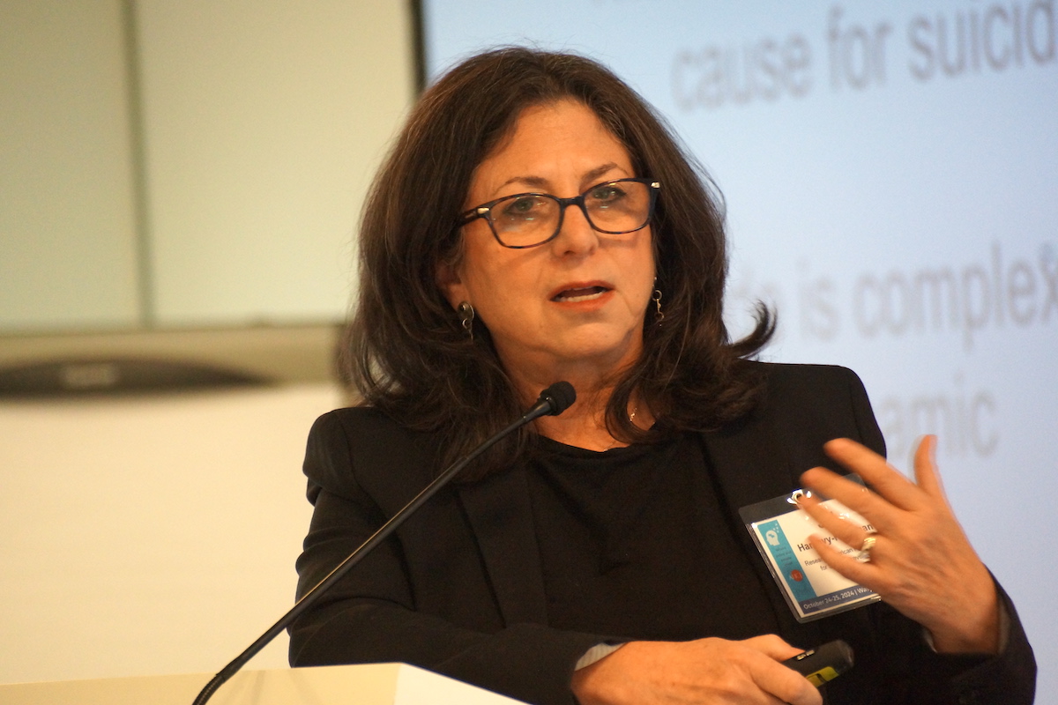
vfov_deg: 3.7
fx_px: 11020
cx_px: 529
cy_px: 352
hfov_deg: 5.5
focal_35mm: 375
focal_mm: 250
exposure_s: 1/60
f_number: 6.3
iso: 1600
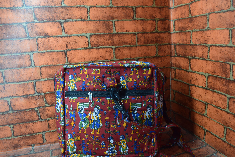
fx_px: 183
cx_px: 118
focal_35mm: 28
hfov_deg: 65.5
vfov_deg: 46.4
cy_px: 81
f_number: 7.1
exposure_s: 1/25
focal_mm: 18
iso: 400
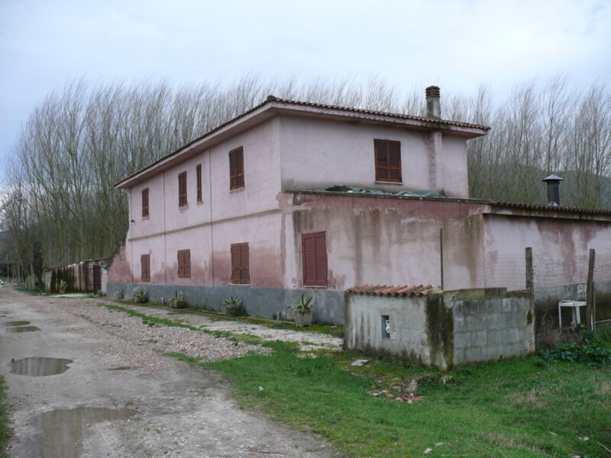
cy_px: 229
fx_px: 618
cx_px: 306
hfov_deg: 52.6
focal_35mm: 35
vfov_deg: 40.7
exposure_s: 1/60
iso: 100
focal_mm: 7.4
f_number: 2.8
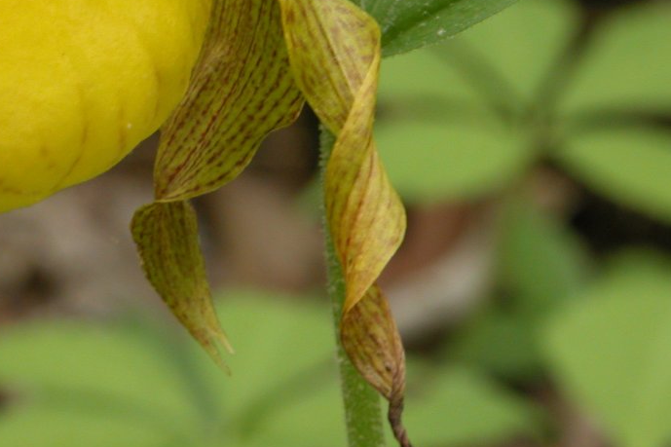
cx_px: 81
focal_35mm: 311
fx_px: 5795
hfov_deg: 6.6
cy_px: 1
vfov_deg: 4.4
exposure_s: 1/4.1
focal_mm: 41.1
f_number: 7.9
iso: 177
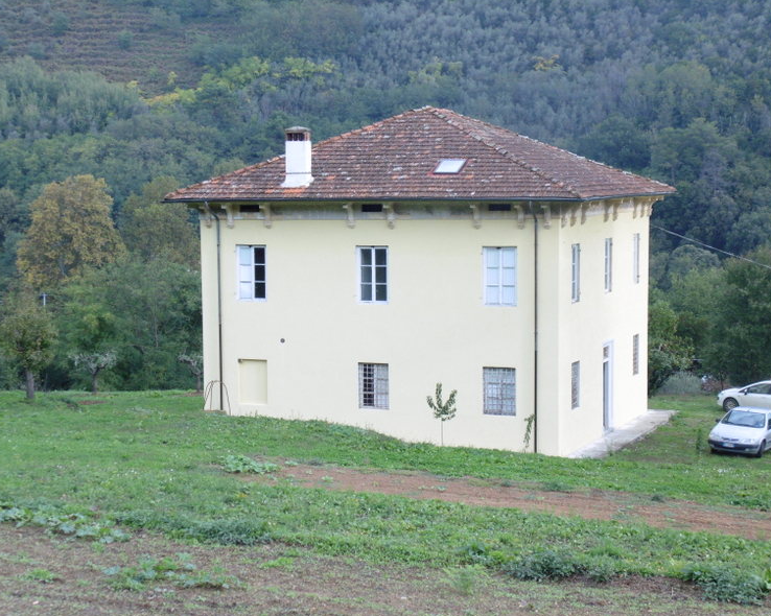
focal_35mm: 73
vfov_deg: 21.0
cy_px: 309
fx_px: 1665
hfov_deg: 26.1
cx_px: 368
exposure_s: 1/200
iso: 100
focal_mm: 12.6
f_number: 4.3
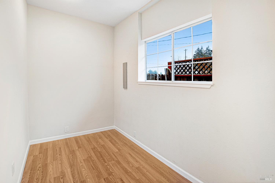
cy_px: 92
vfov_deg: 73.7
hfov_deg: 96.8
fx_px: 122
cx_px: 138
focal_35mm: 16
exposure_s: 1/80
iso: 100
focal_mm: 11
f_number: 4.5
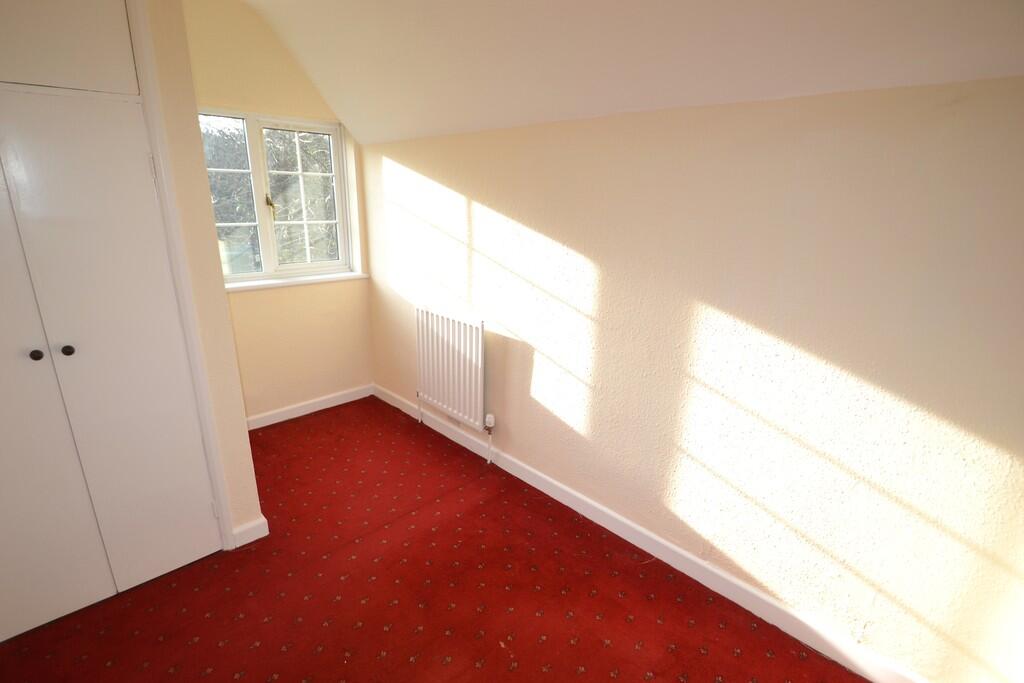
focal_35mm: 16
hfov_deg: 95.0
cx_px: 512
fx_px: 469
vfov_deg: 72.1
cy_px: 342
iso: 220
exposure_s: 1/125
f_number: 4
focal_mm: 11
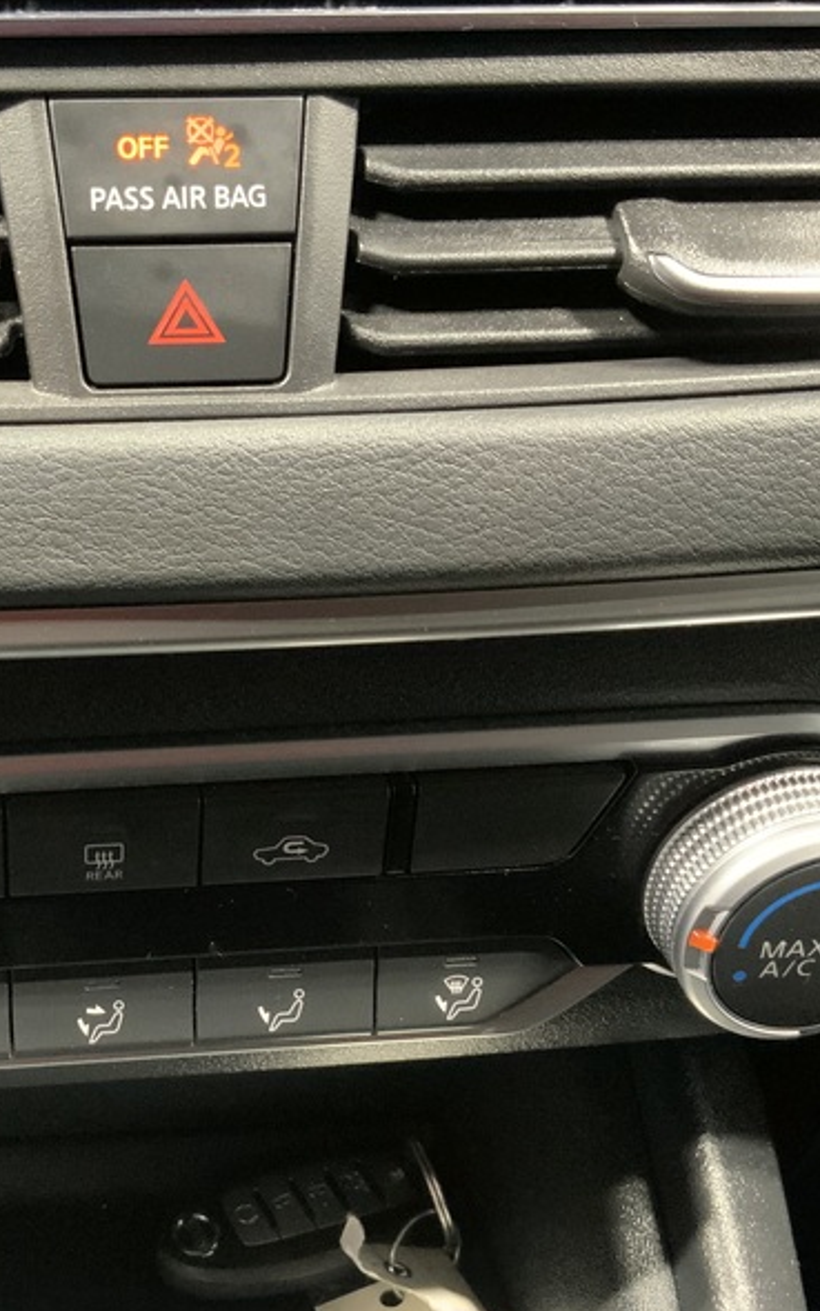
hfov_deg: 25.3
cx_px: 127
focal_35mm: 50
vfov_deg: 40.2
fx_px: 1787
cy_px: 751
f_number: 1.8
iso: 320
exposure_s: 1/40
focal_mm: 3
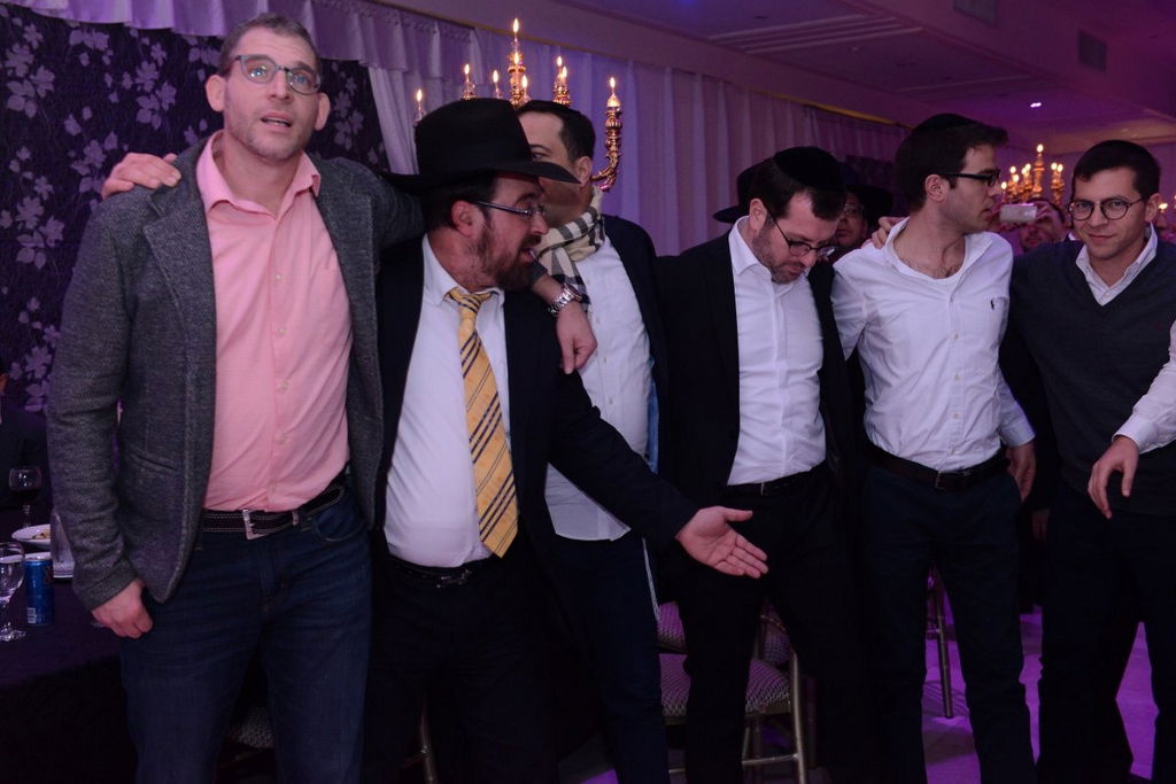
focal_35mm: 44
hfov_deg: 44.5
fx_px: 1437
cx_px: 588
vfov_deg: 30.5
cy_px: 392
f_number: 5.6
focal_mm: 44
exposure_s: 1/100
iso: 3200
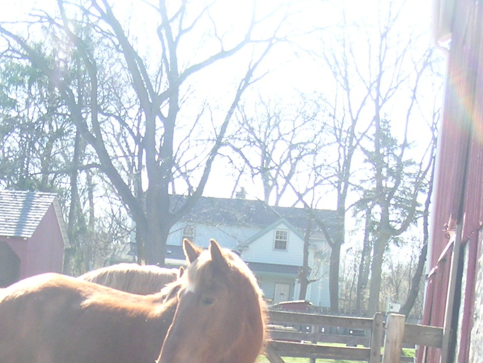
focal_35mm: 81
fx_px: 1130
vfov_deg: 17.7
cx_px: 122
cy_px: 369
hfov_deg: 23.9
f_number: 2.8
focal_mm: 6
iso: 50
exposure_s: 1/180
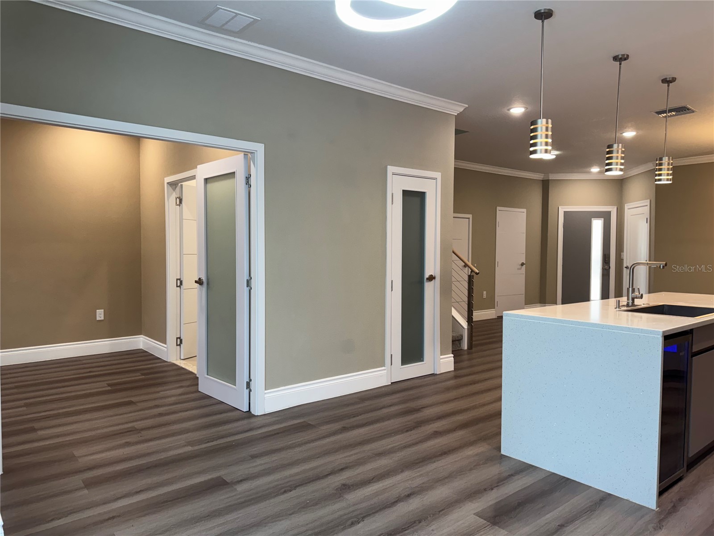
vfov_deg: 56.8
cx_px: 357
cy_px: 268
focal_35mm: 24
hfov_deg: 71.6
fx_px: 495
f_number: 1.78
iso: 160
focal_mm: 6.76
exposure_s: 1/120
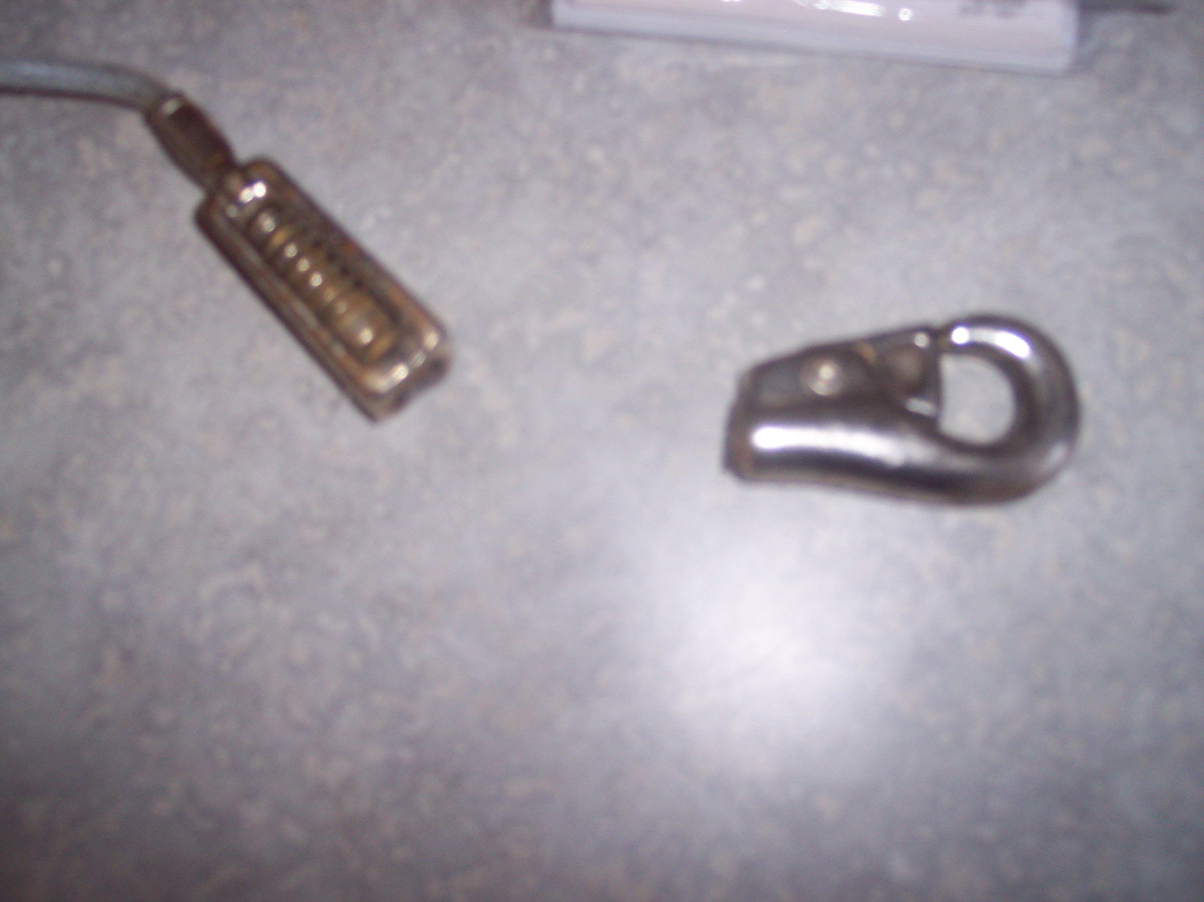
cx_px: 602
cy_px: 451
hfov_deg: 49.0
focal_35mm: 38
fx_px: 1321
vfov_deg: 37.7
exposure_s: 1/30
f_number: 2.8
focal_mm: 8
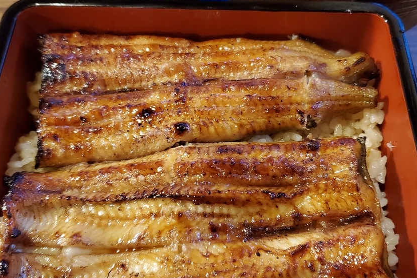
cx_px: 205
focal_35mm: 39
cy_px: 138
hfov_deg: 49.5
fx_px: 452
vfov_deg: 34.2
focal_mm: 4.3
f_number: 1.5
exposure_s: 1/50
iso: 640
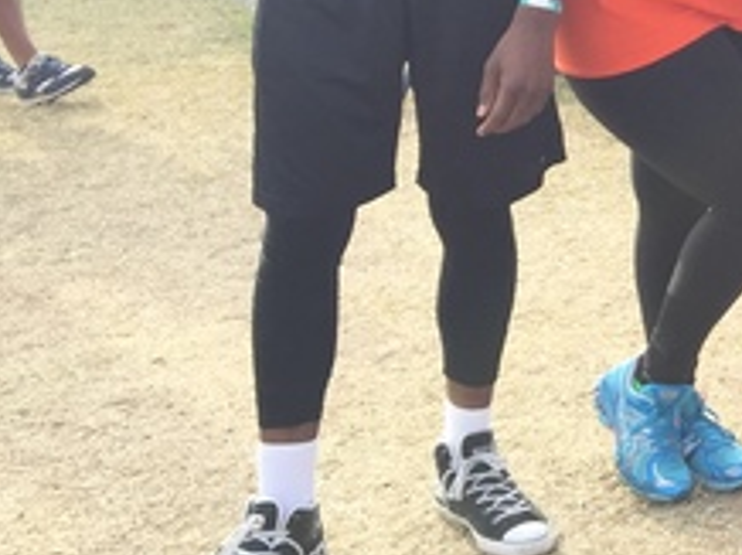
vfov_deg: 15.0
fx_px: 2056
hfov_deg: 17.6
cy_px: -65
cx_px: 1219
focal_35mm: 96
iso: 32
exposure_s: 1/252
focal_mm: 4.15
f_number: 2.2
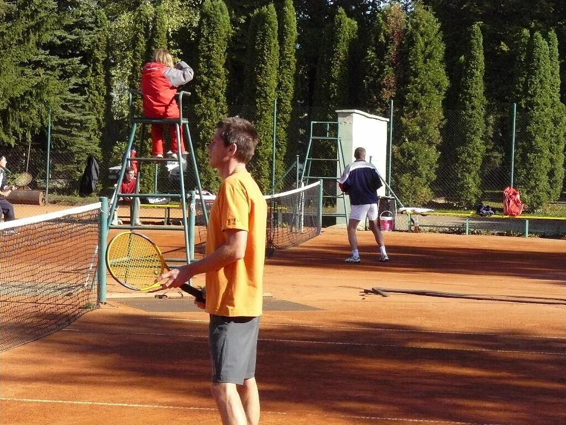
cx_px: 283
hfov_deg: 18.5
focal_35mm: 106
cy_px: 212
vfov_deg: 14.0
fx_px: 1733
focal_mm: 17.7
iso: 400
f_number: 7.1
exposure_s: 1/500
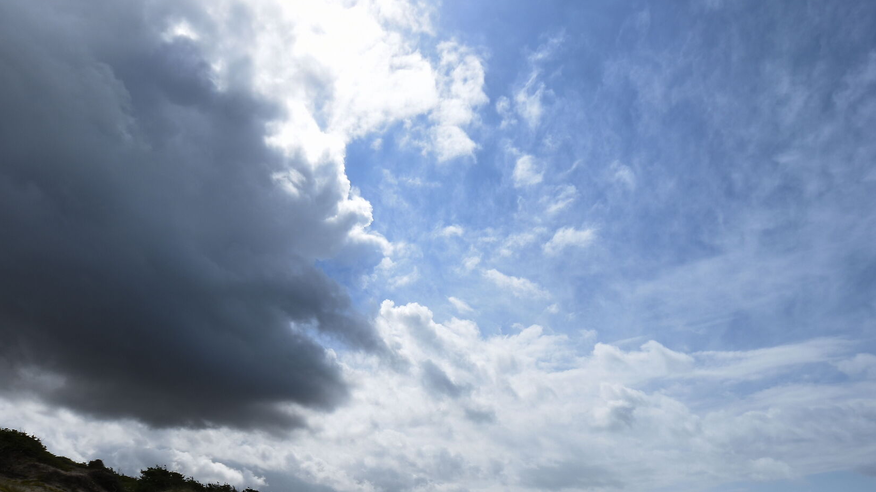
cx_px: 494
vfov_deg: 46.6
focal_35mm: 23
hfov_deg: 78.3
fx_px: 534
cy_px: 402
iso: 100
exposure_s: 1/800
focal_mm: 10
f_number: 8
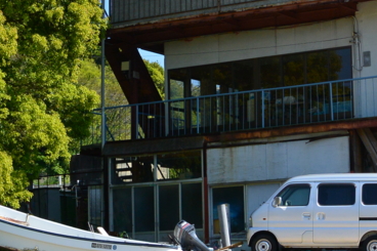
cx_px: 422
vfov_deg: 11.4
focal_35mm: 120
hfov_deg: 16.5
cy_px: 117
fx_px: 1256
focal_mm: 18.5
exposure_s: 1/1000
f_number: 5
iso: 160
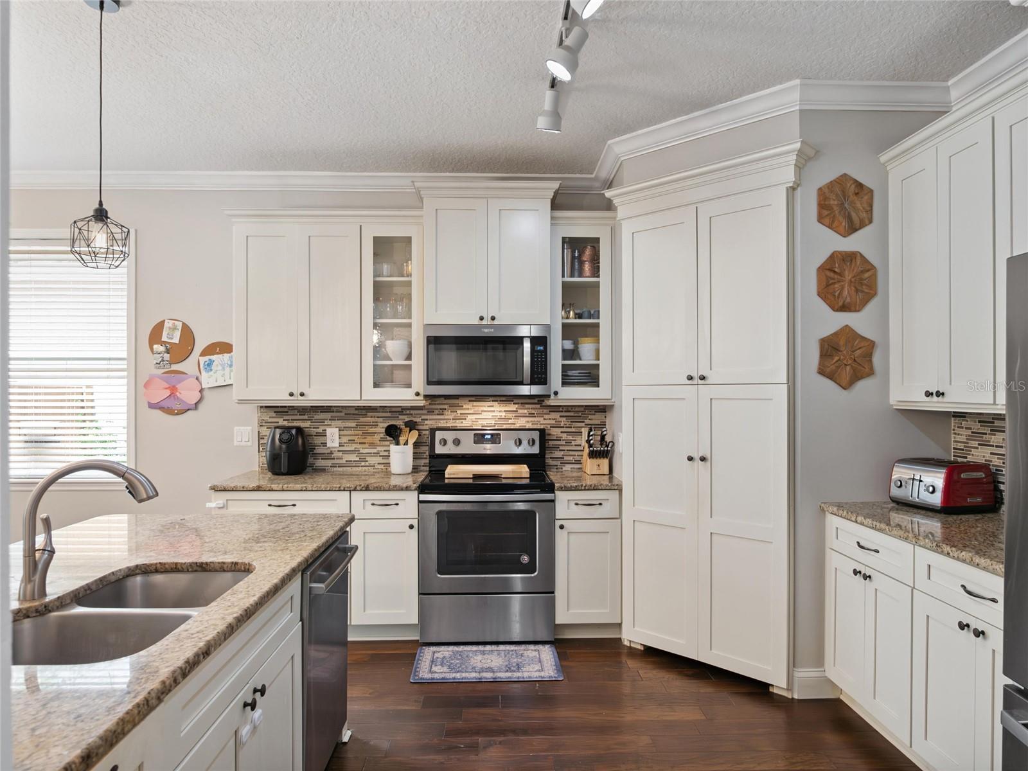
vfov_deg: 61.1
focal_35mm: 22
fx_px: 653
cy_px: 386
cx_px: 514
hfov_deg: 76.4
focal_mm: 11
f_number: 3.5
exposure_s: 1/60
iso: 2000
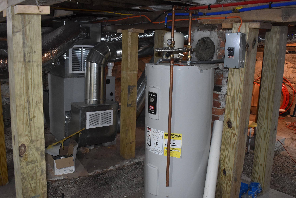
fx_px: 272
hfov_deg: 57.2
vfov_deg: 40.0
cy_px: 99
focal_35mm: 33
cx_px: 148
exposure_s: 1/80
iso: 1600
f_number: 3.8
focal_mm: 22
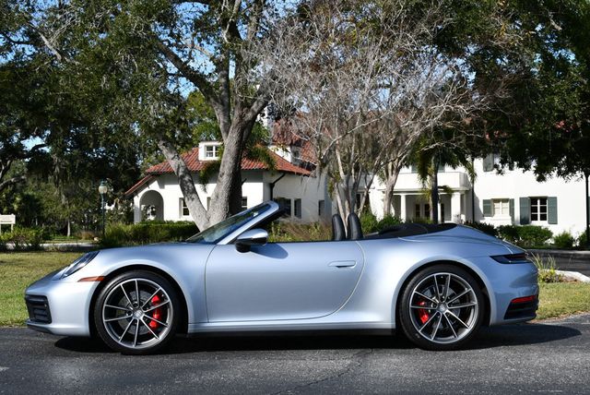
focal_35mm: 54
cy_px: 198
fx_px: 886
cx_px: 295
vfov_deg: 25.1
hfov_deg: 36.8
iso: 100
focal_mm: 27
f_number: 8
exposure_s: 1/250
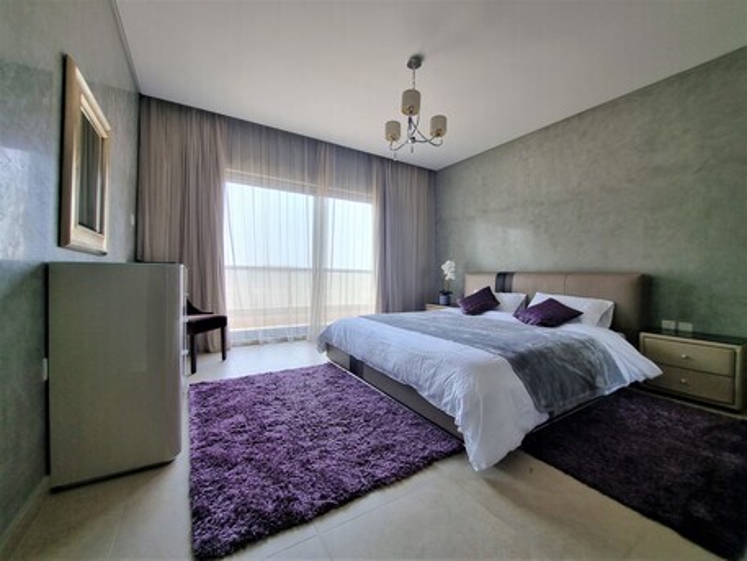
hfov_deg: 106.2
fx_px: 281
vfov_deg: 89.9
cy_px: 280
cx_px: 374
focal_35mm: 13
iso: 50
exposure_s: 1/50
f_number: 2.2
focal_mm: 1.74
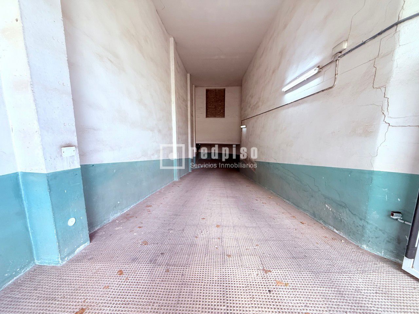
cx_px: 210
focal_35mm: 14
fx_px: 169
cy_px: 157
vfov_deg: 85.7
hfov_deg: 102.1
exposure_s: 1/100
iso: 320
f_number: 2.2
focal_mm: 2.22
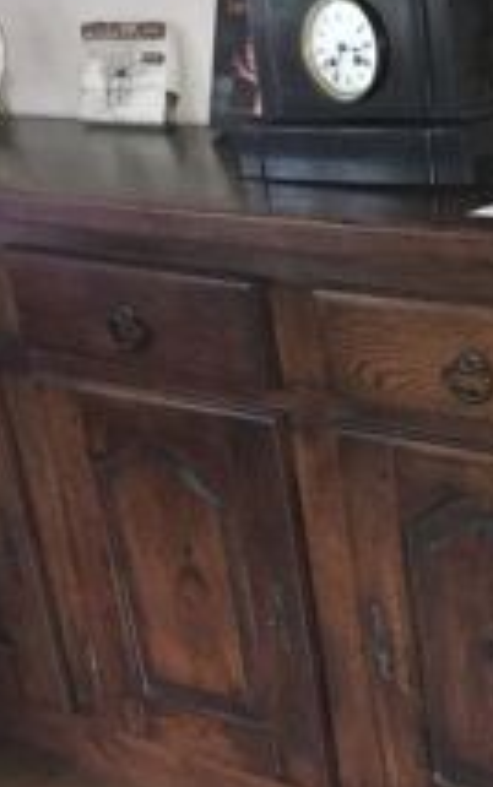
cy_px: 640
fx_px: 1481
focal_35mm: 69
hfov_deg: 18.0
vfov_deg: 29.0
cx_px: 578
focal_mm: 4.15
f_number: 2.2
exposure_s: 1/17
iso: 320
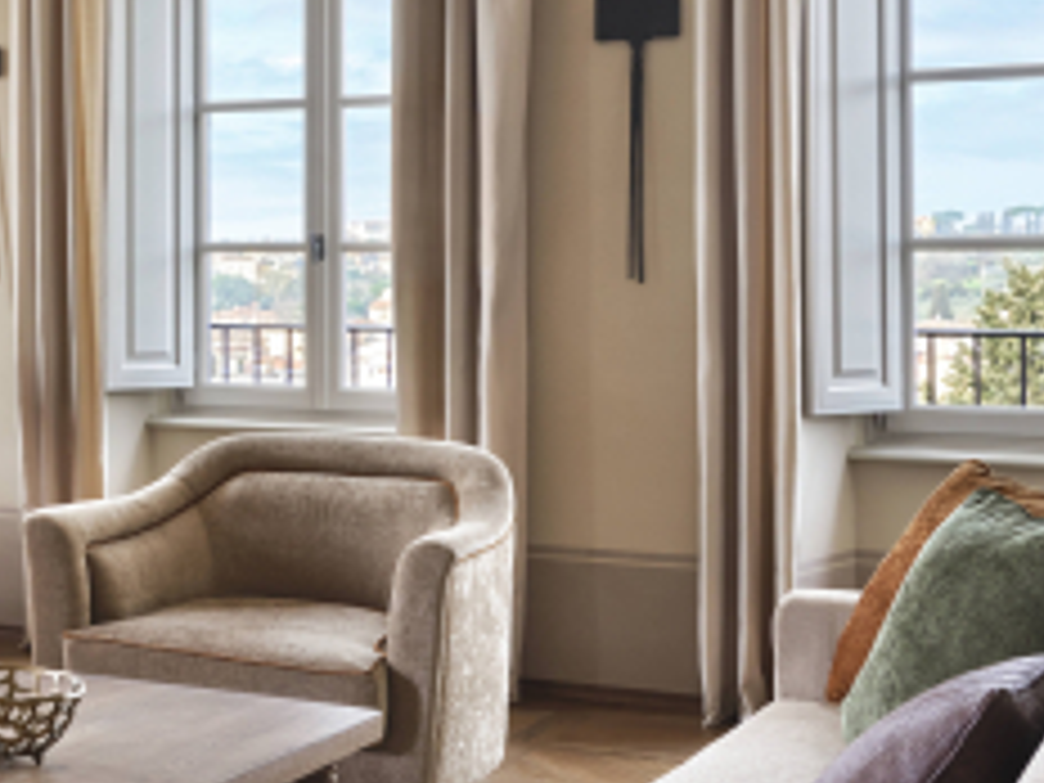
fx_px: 2262
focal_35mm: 75
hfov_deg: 23.8
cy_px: 266
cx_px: -198
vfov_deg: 19.6
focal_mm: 36.2
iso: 400
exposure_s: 1/25
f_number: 16
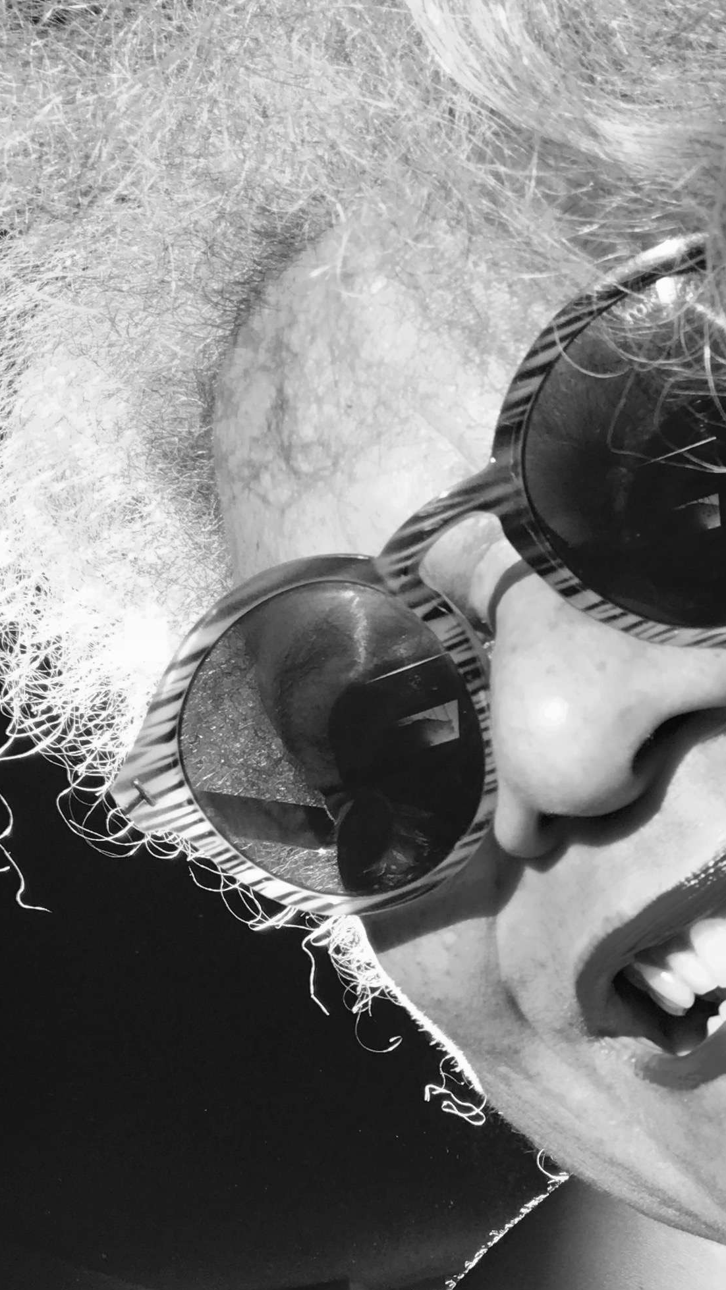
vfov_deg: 37.2
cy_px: 919
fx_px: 1882
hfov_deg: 21.2
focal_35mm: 55
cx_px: 710
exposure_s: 1/120
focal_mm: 2.87
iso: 40
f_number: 2.2
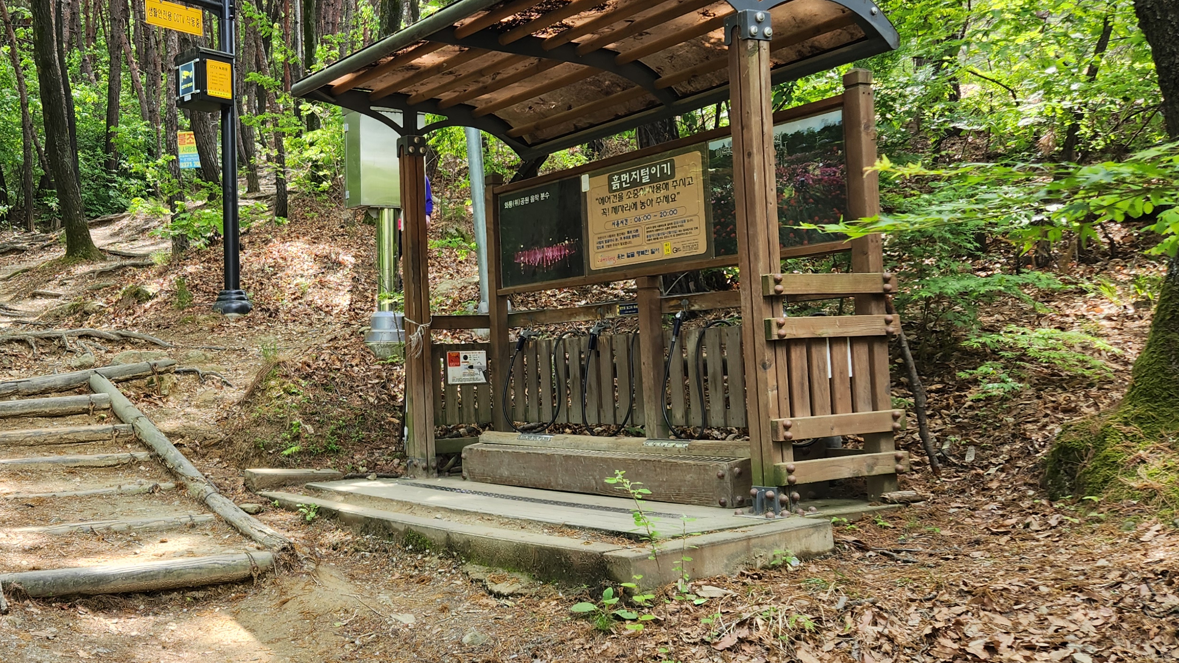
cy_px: 345
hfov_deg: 49.0
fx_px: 1251
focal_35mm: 40
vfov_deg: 29.7
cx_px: 335
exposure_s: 1/180
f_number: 1.8
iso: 32
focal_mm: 5.4
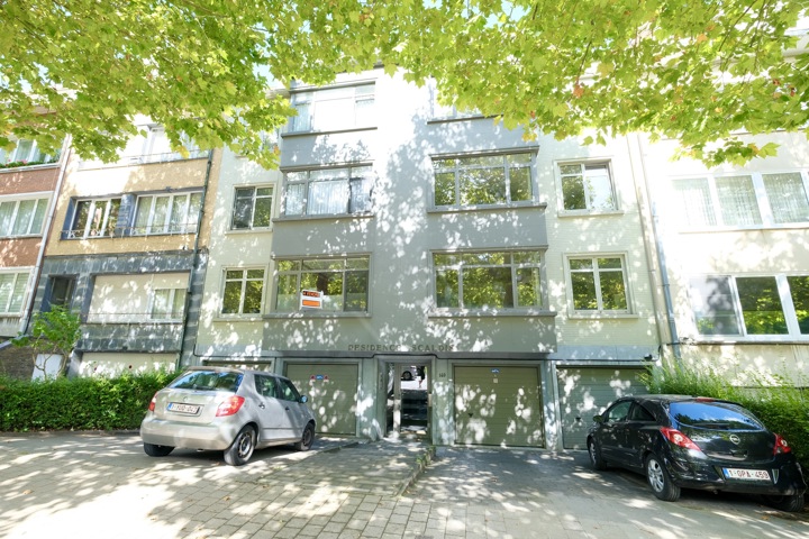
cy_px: 270
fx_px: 360
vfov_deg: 73.7
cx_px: 404
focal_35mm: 16
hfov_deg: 96.7
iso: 320
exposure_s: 1/85
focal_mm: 10.5
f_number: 4.5
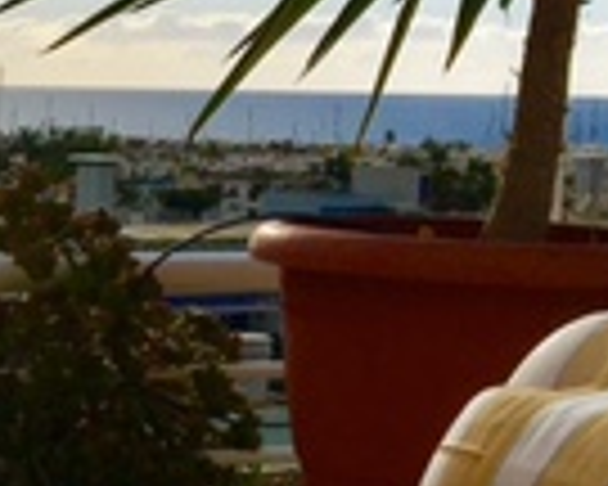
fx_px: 2411
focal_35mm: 134
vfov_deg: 11.5
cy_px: 333
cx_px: -477
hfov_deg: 13.0
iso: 25
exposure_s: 1/6993
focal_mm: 4.15
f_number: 2.2
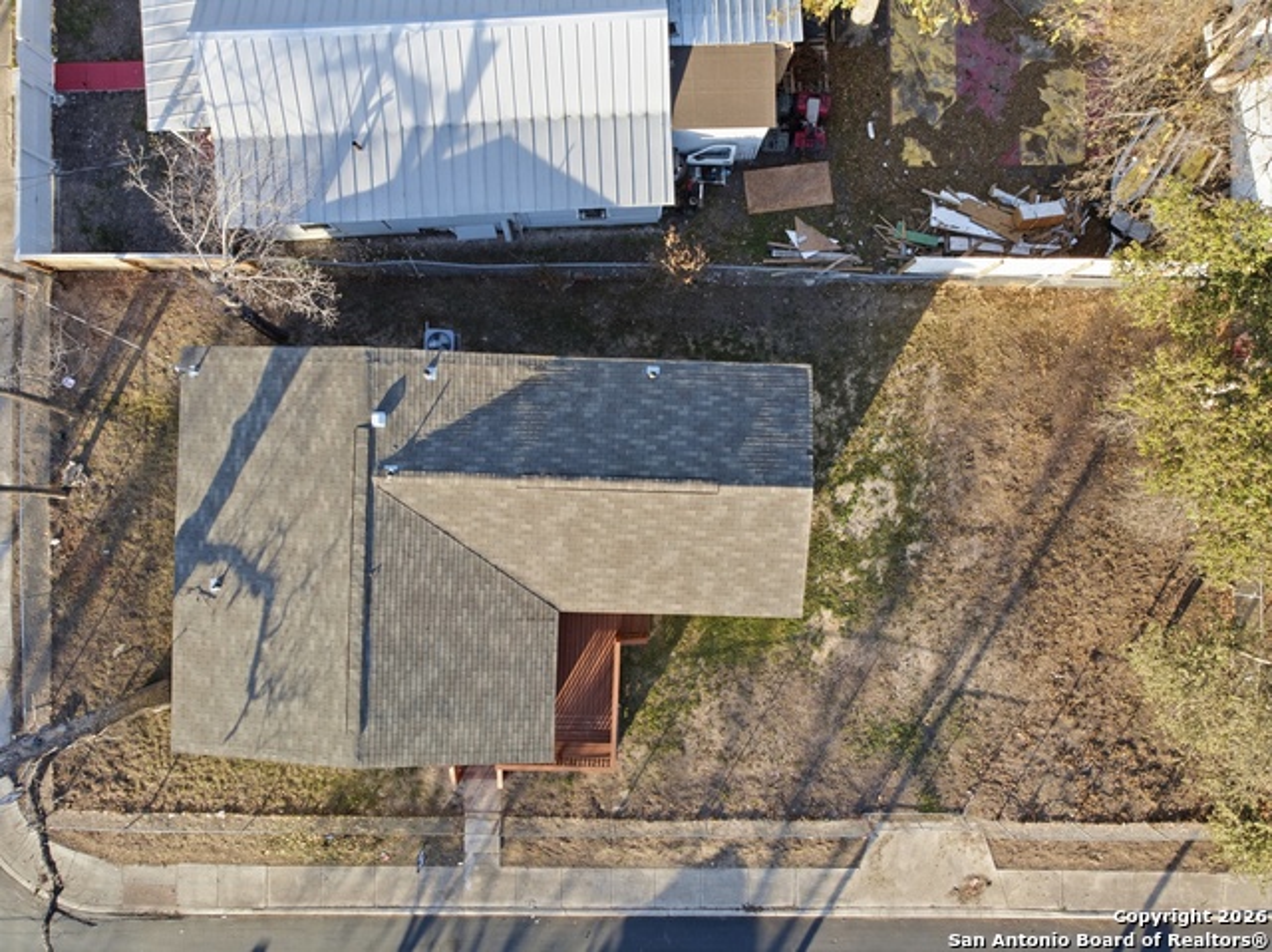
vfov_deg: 56.8
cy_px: 476
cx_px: 636
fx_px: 881
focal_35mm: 24
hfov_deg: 71.6
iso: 112
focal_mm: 4.5
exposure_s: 1/386
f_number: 2.8
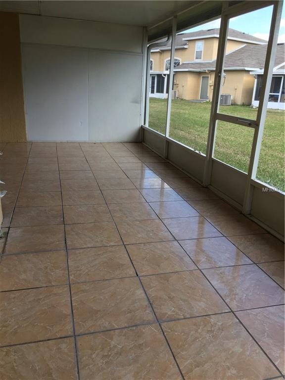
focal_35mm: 29
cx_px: 142
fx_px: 318
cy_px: 190
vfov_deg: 61.7
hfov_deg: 48.2
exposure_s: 1/120
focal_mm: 4.15
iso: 32
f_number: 2.2
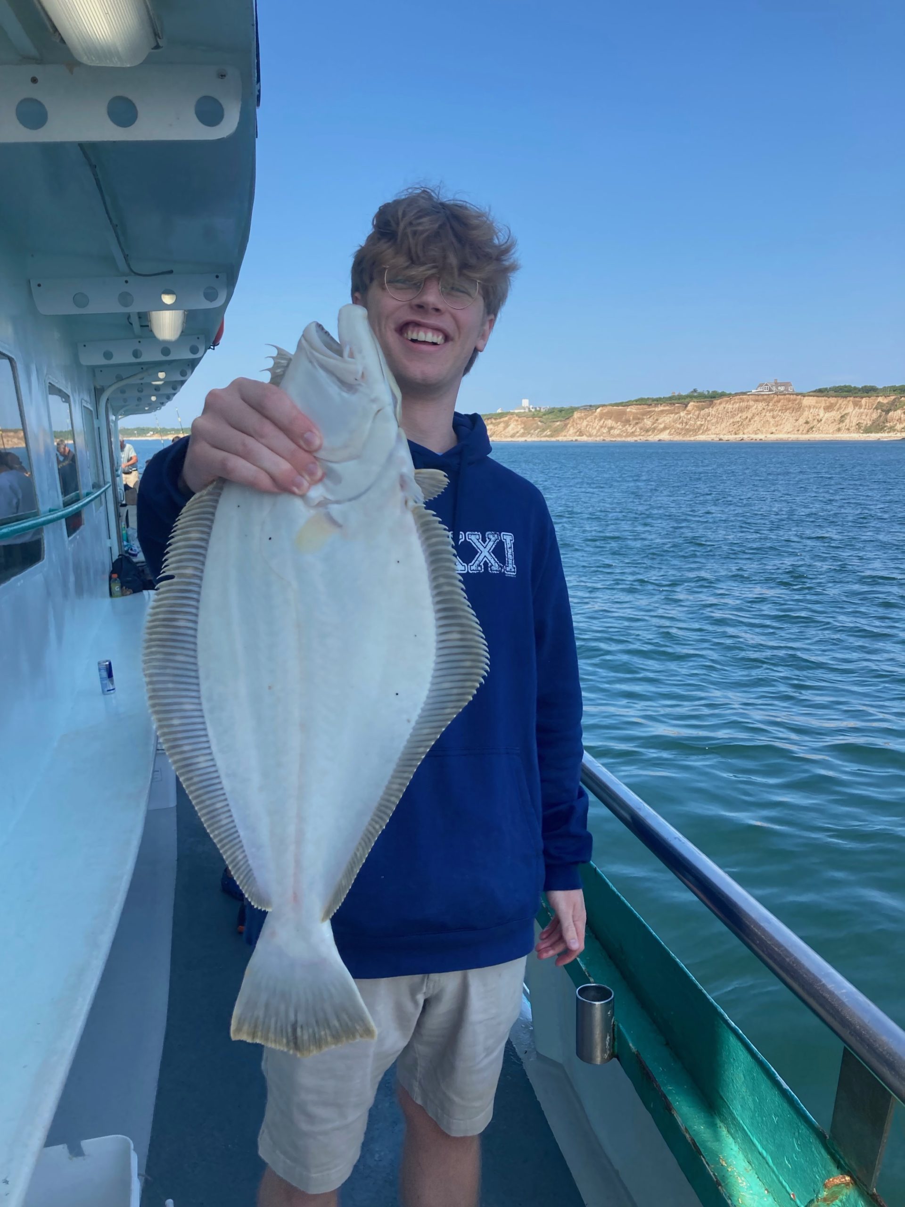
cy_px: 604
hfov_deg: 49.7
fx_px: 976
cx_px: 452
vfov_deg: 63.4
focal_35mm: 28
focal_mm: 3.99
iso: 20
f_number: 1.8
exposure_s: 1/1033
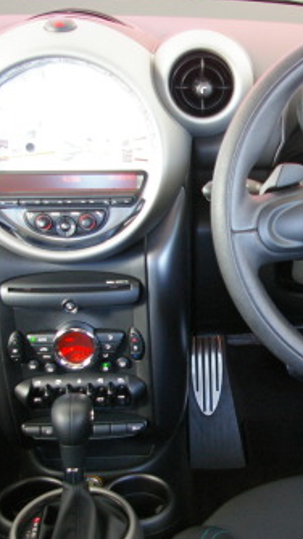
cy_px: 296
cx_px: 300
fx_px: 859
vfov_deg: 34.9
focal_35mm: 60
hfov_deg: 19.5
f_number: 4
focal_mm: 20
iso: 800
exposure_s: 1/45
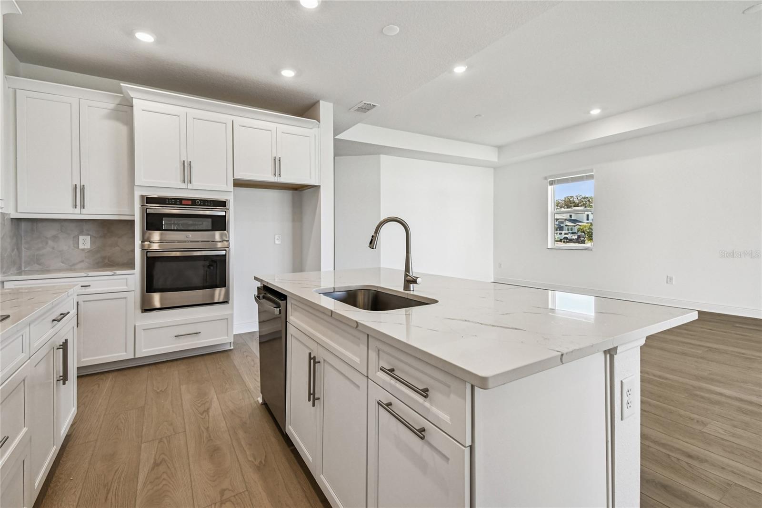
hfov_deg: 100.4
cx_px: 381
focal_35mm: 15
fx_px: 317
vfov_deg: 77.3
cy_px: 254
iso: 640
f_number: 7.1
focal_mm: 10
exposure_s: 1/250
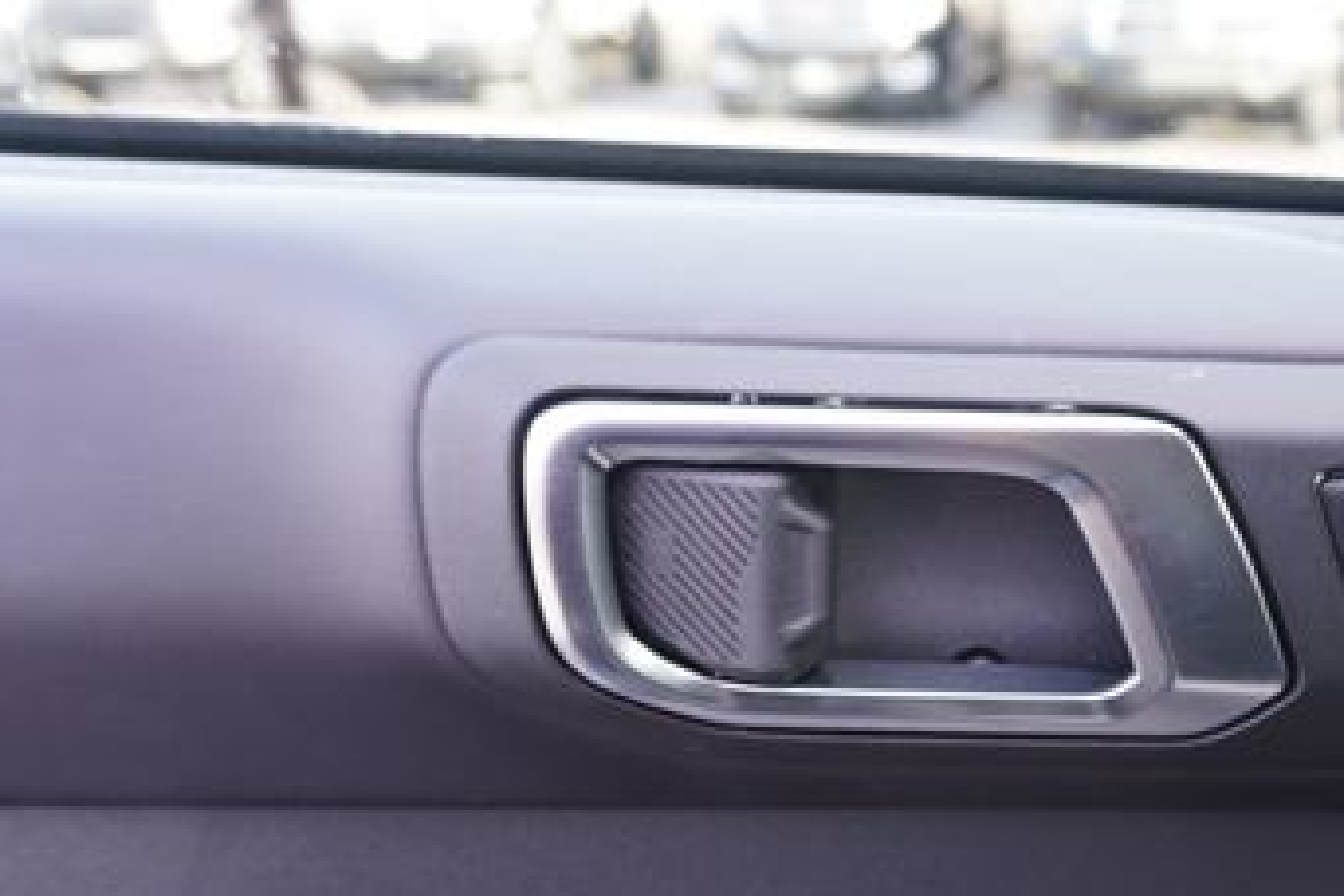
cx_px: 1030
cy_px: 747
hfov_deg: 42.1
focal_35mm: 45
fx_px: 1680
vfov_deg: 29.0
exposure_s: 1/60
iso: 200
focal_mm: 16
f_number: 4
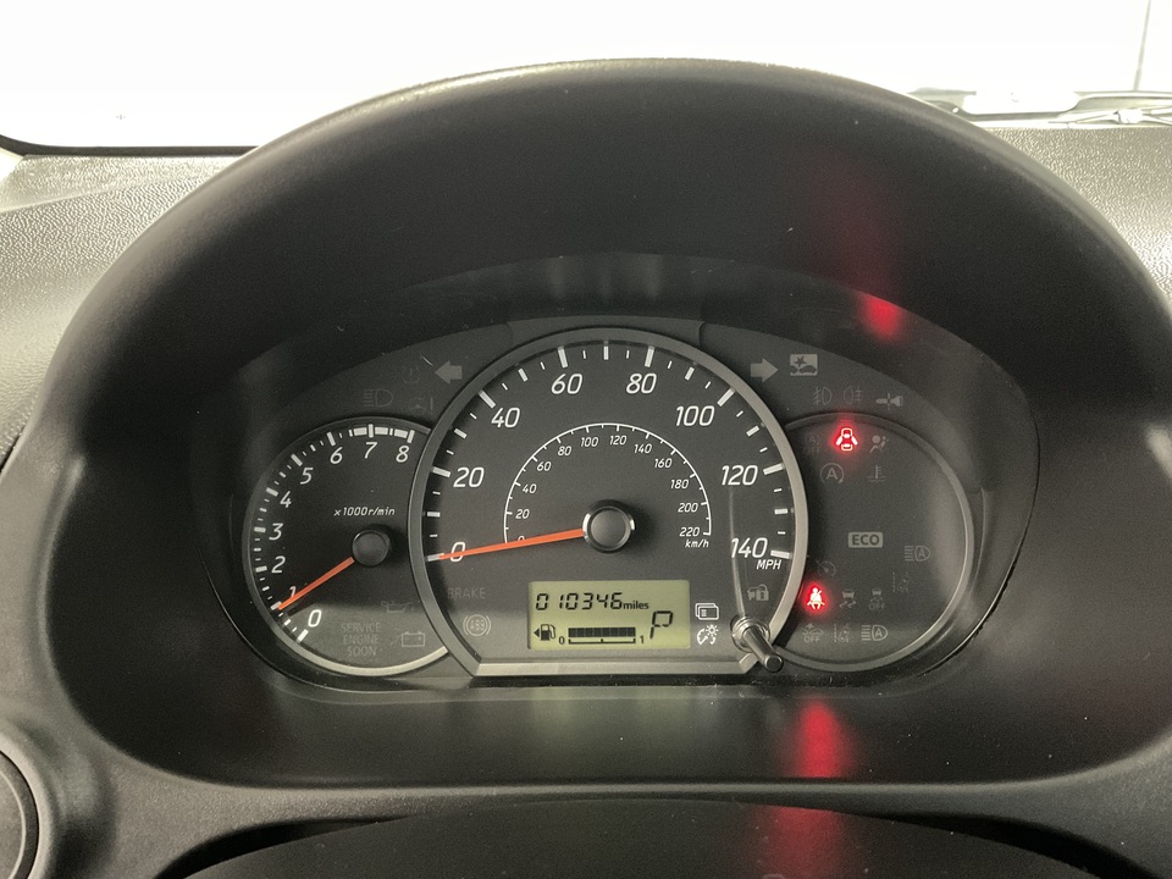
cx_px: 586
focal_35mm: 29
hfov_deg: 61.7
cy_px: 440
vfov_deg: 48.2
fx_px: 982
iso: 500
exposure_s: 1/17
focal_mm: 3
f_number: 1.8
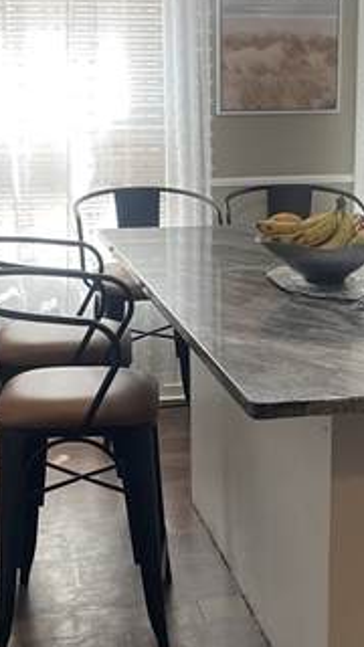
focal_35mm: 68
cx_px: 212
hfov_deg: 17.7
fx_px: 1167
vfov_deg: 30.9
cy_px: 374
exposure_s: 1/120
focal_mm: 4.2
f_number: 1.6
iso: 125
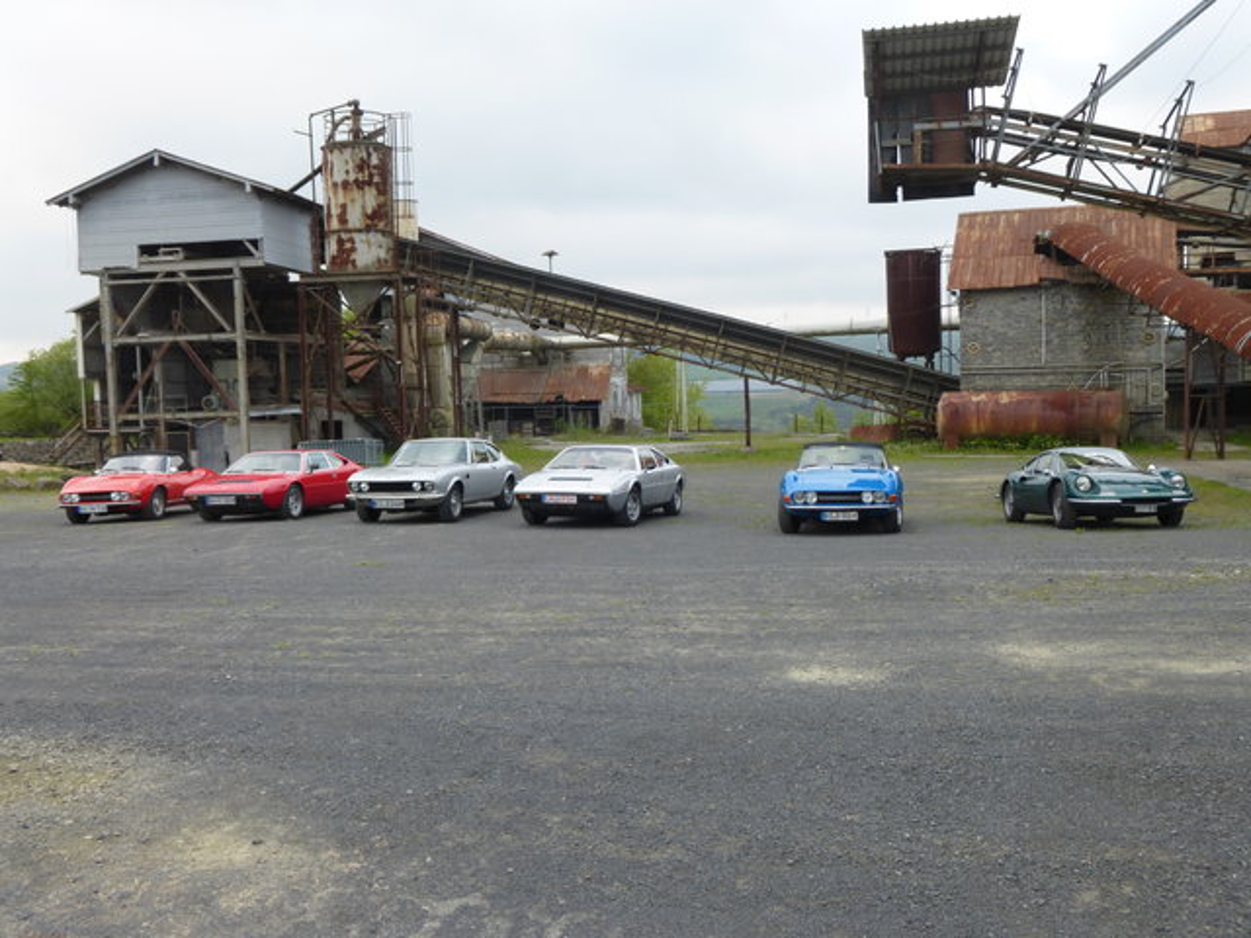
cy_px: 469
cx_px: 626
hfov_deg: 54.0
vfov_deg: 41.8
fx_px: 1229
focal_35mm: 34
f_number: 3.5
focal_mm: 6
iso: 100
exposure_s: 1/320
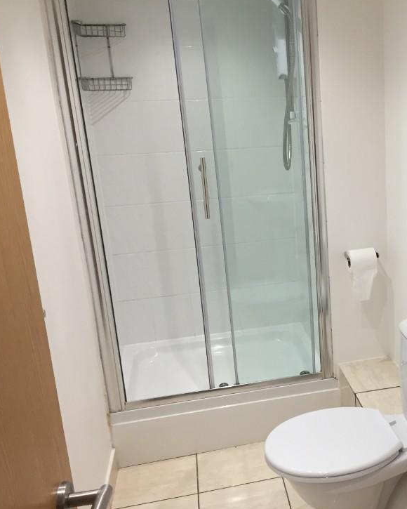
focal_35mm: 40
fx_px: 602
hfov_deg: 35.5
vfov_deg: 45.8
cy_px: 265
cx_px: 351
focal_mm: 4.15
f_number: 2.2
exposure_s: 1/33
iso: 50
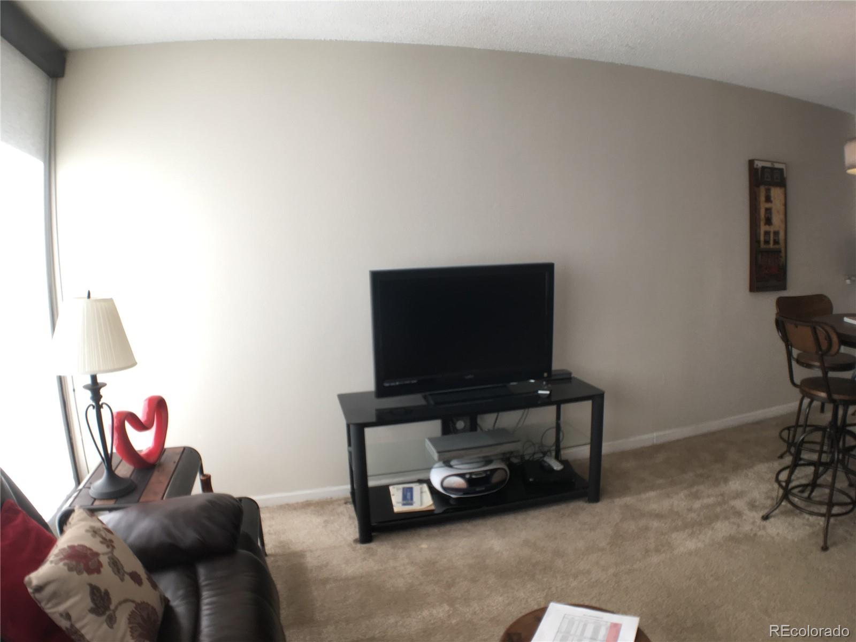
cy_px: 321
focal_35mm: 29
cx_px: 428
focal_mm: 4.15
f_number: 2.2
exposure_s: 1/120
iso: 32
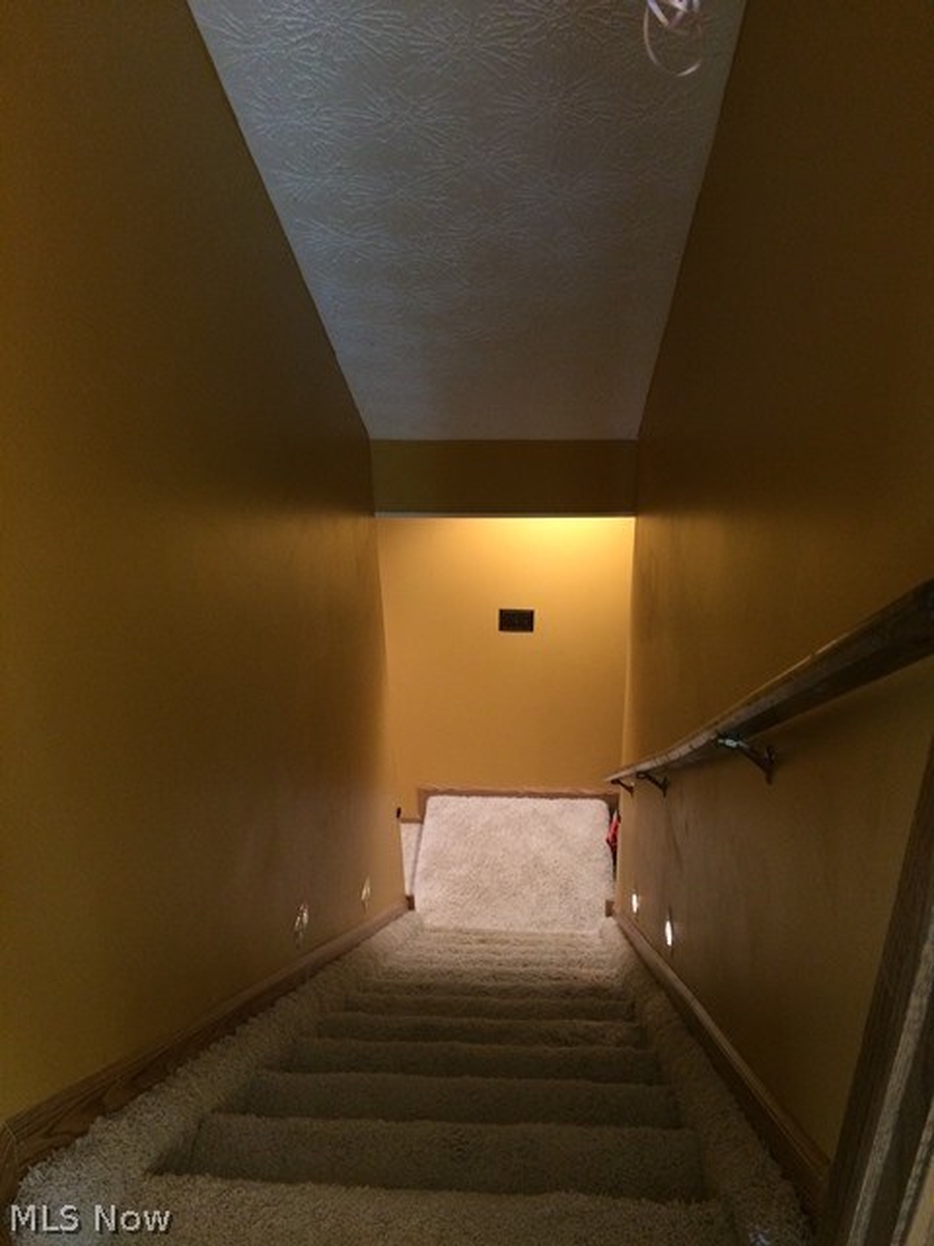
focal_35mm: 29
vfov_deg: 61.7
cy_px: 623
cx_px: 467
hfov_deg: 48.2
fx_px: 1043
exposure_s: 1/17
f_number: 2.2
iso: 320
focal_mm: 4.15
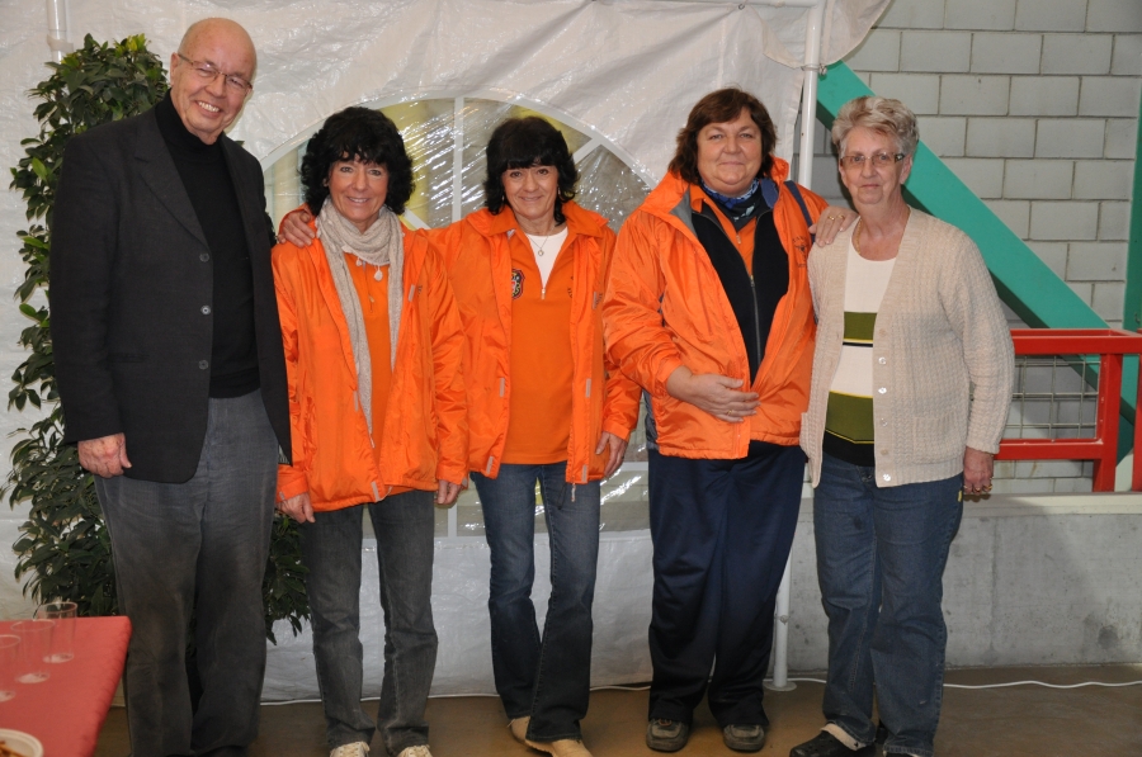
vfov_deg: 28.0
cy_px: 378
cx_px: 571
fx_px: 1520
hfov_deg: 41.2
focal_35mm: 48
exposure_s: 1/60
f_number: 4.2
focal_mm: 32
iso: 800
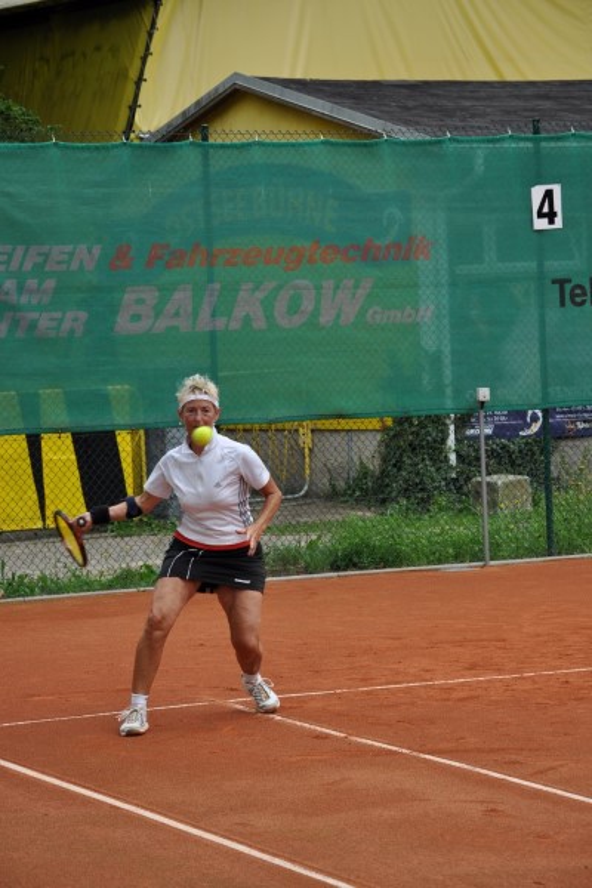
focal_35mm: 120
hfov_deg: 11.4
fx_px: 2960
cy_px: 444
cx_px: 296
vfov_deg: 17.1
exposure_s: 1/250
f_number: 8
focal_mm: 80
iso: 200
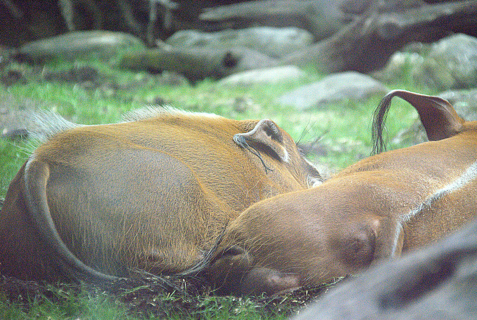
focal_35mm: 202
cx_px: 238
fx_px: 2687
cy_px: 160
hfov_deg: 10.1
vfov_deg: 6.8
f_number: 6
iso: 3200
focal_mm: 135
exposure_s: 1/500
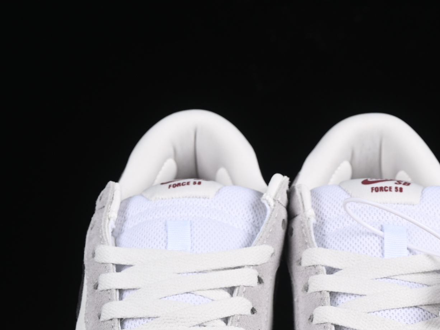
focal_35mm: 157
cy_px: 330
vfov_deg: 9.4
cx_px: 253
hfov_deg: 12.6
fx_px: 1996
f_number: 7.1
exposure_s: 1/160
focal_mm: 48
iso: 160
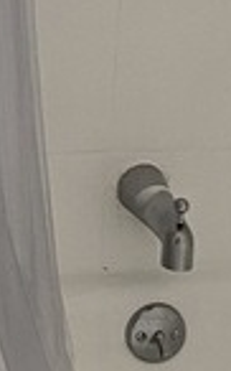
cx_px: -223
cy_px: 24
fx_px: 2029
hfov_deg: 6.3
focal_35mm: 201
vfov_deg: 10.4
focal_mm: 4.25
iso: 80
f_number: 1.8
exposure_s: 1/60
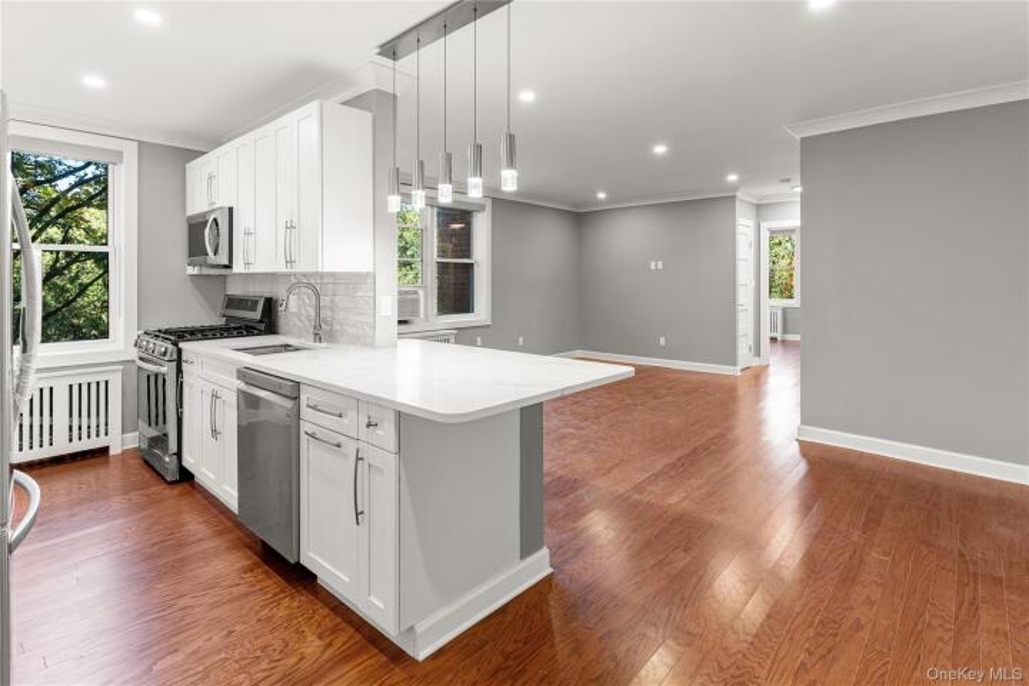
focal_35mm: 17
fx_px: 486
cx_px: 514
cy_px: 343
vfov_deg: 70.4
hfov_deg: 93.3
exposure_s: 1/1.25
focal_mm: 17
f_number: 8
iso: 125
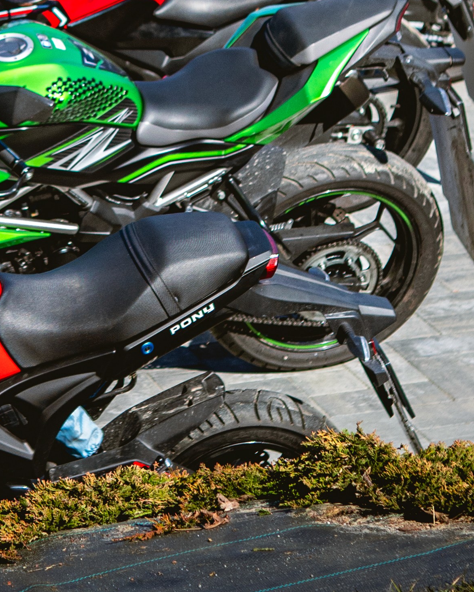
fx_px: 3034
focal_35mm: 173
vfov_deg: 11.0
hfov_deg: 8.9
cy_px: -83
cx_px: 48
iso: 100
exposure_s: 1/500
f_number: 3.2
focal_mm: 30
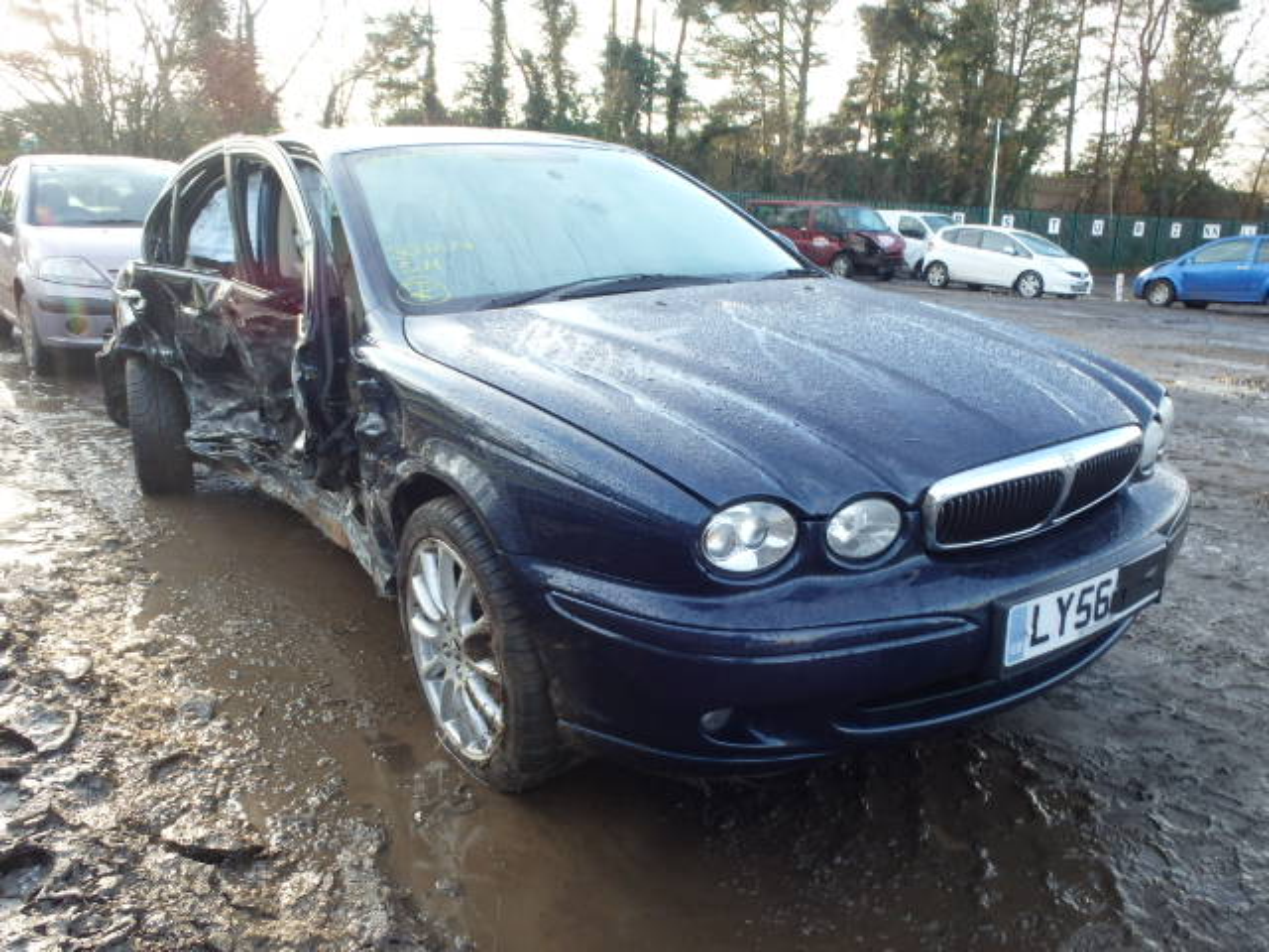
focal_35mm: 28
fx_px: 1026
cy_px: 476
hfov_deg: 63.4
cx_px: 634
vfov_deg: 49.7
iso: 125
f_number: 3.9
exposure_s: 1/80
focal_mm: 5
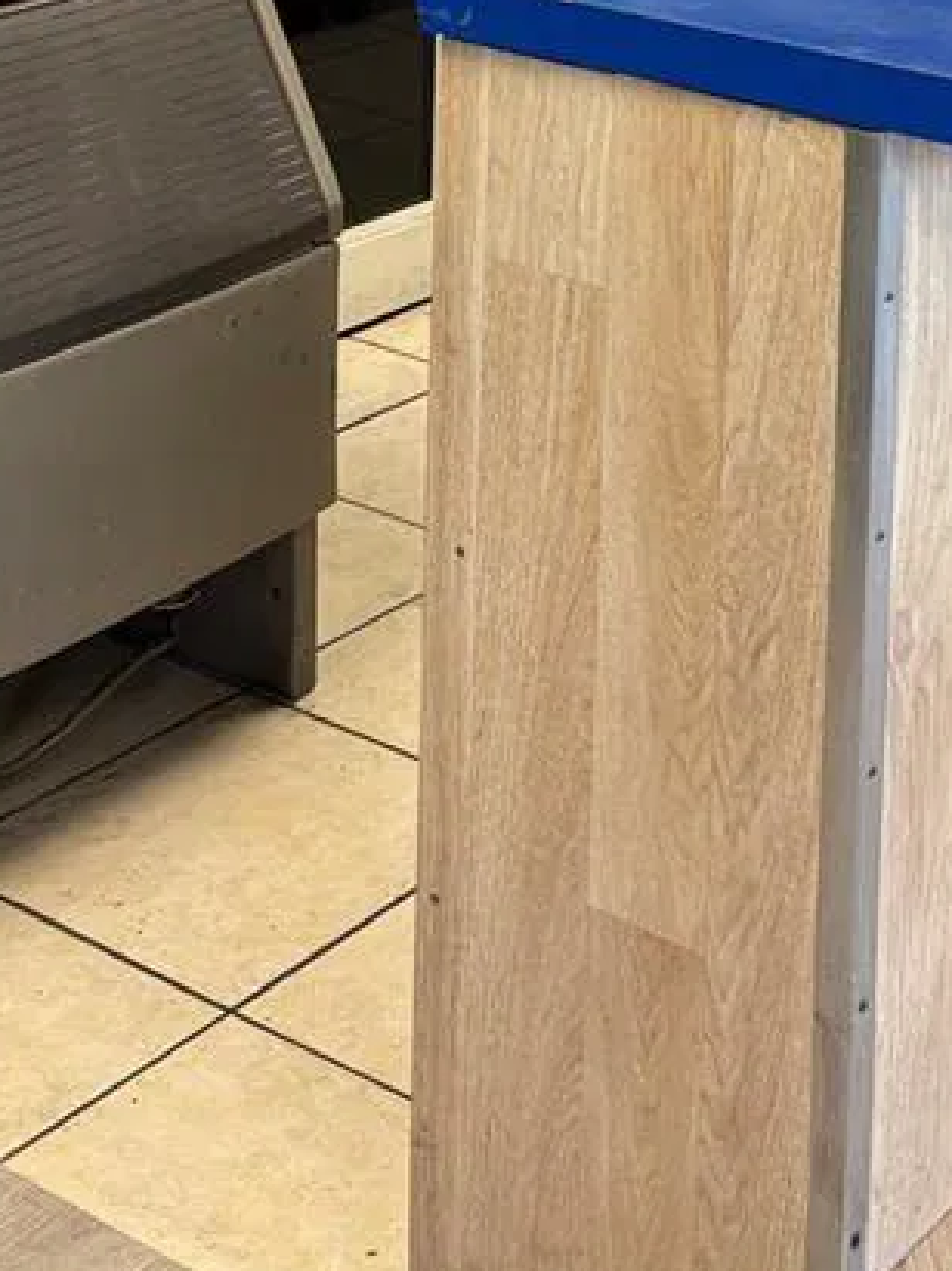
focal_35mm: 76
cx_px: 865
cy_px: -427
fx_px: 2788
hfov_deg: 19.0
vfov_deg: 22.6
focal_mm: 5.96
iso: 64
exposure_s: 1/60
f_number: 1.6
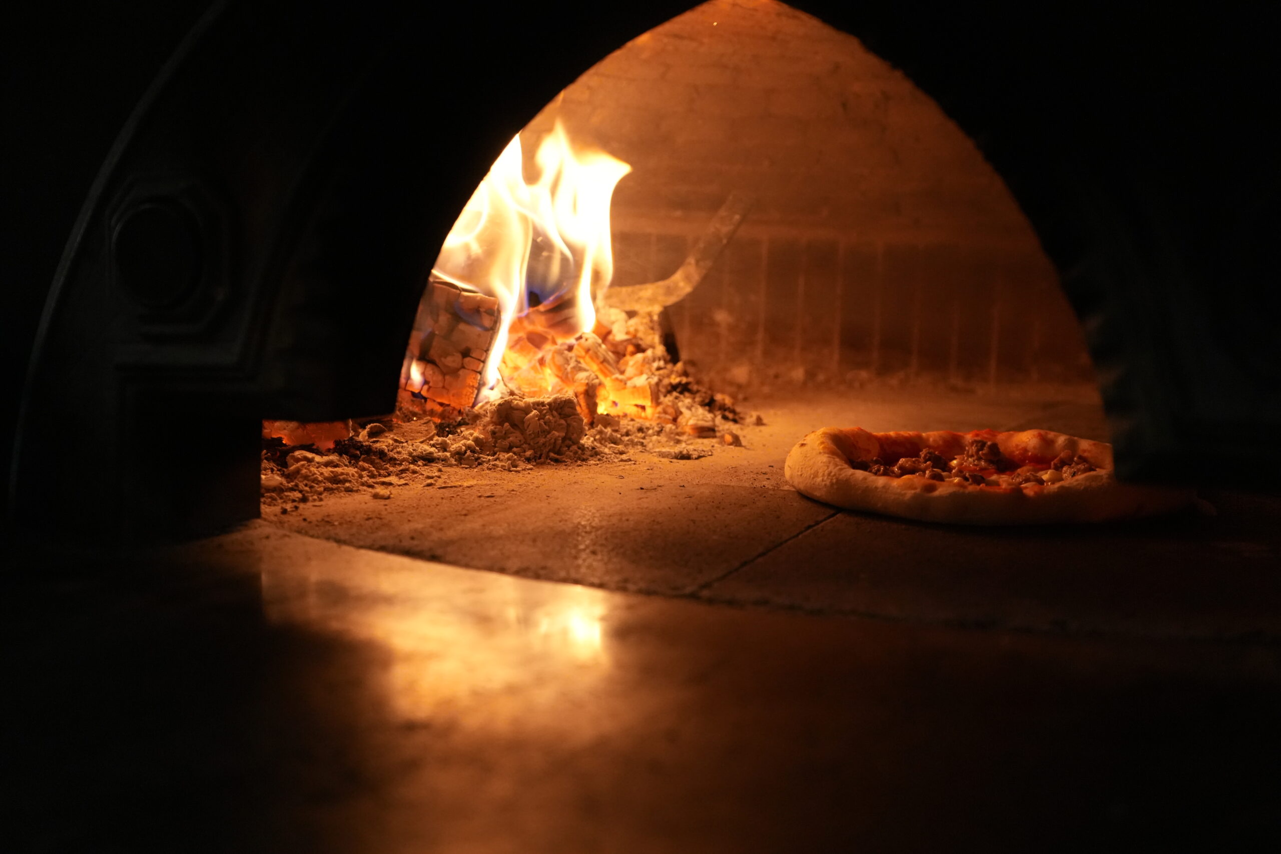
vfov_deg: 33.4
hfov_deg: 48.5
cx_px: 640
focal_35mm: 40
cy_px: 427
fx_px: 1423
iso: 8000
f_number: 4
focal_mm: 40
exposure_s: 1/160
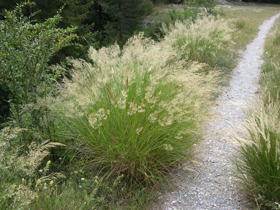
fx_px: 307
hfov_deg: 49.0
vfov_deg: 37.7
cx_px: 140
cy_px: 105
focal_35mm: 38
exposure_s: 1/330
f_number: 2.8
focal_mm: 8
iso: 100
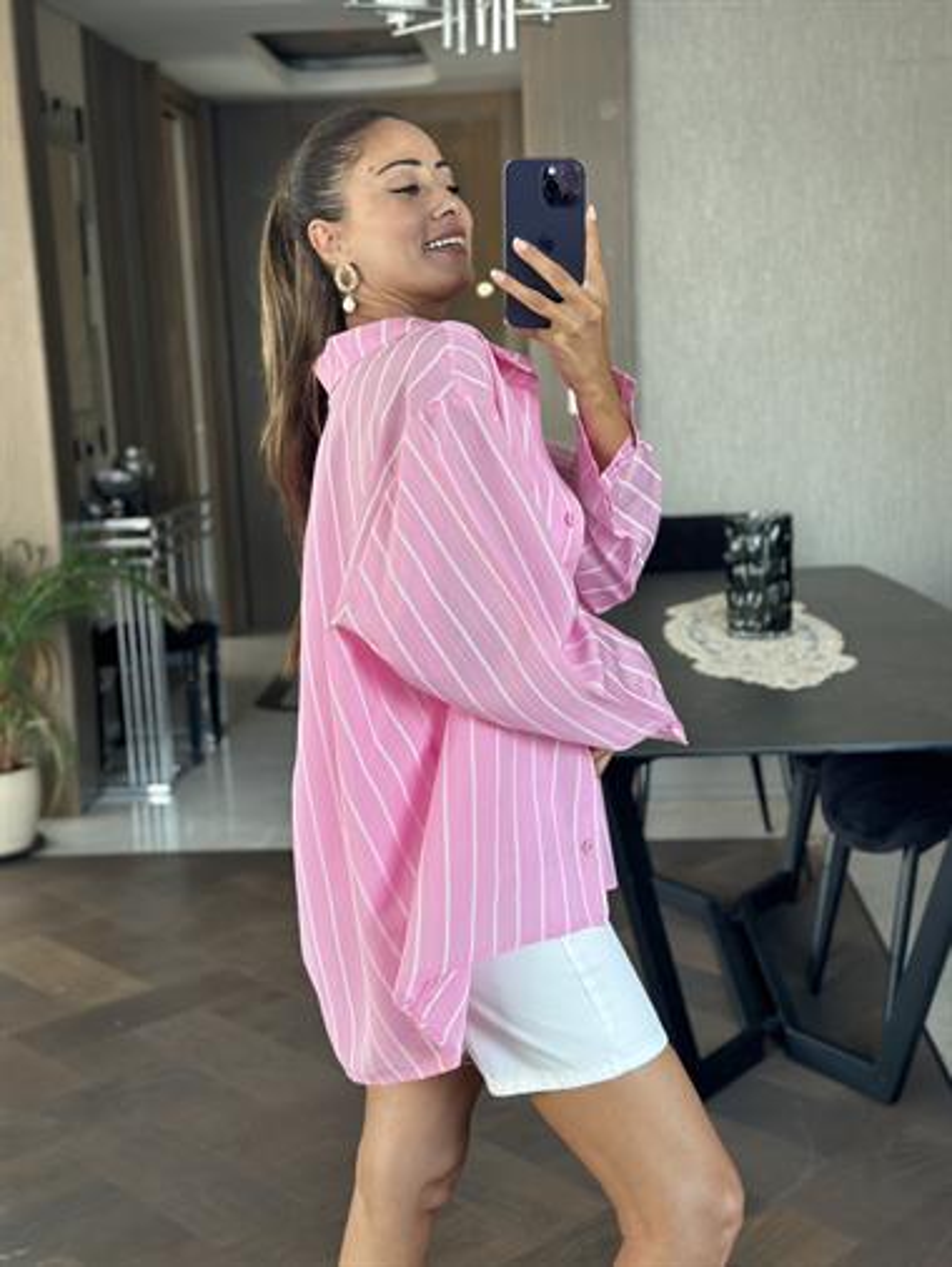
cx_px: 476
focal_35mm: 48
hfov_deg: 30.3
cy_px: 634
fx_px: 1759
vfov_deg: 39.6
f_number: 1.78
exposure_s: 1/60
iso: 125
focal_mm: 6.86
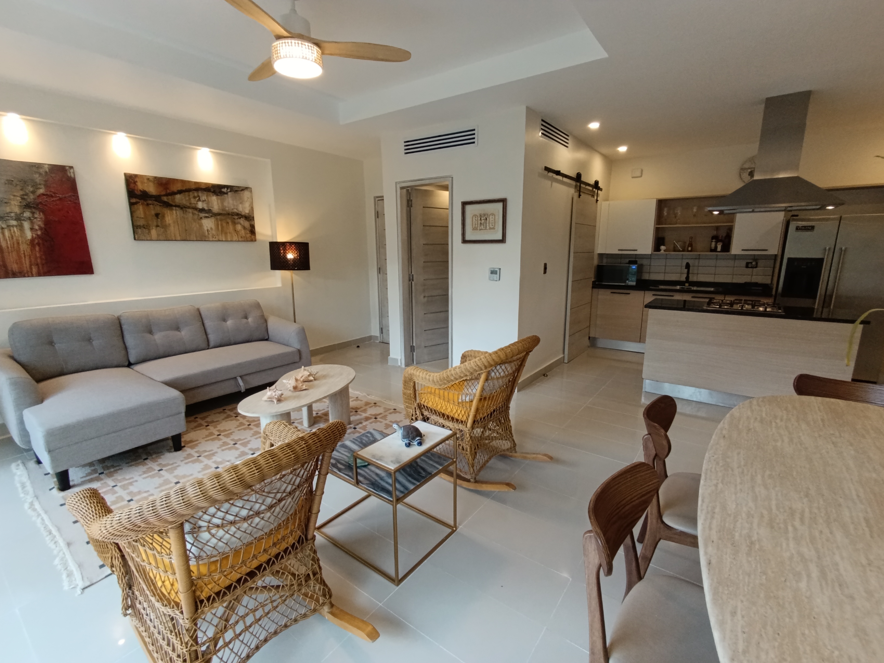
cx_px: 442
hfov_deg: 94.5
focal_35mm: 16
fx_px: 409
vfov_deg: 78.1
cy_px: 332
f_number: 2.2
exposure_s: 1/50
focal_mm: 1.65
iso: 200
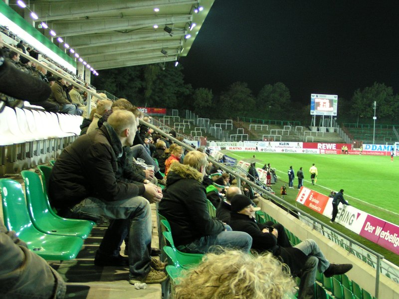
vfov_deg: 29.7
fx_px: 565
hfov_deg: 38.9
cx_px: 200
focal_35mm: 49
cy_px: 150
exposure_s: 1/13
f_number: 2.8
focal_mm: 7.6
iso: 200
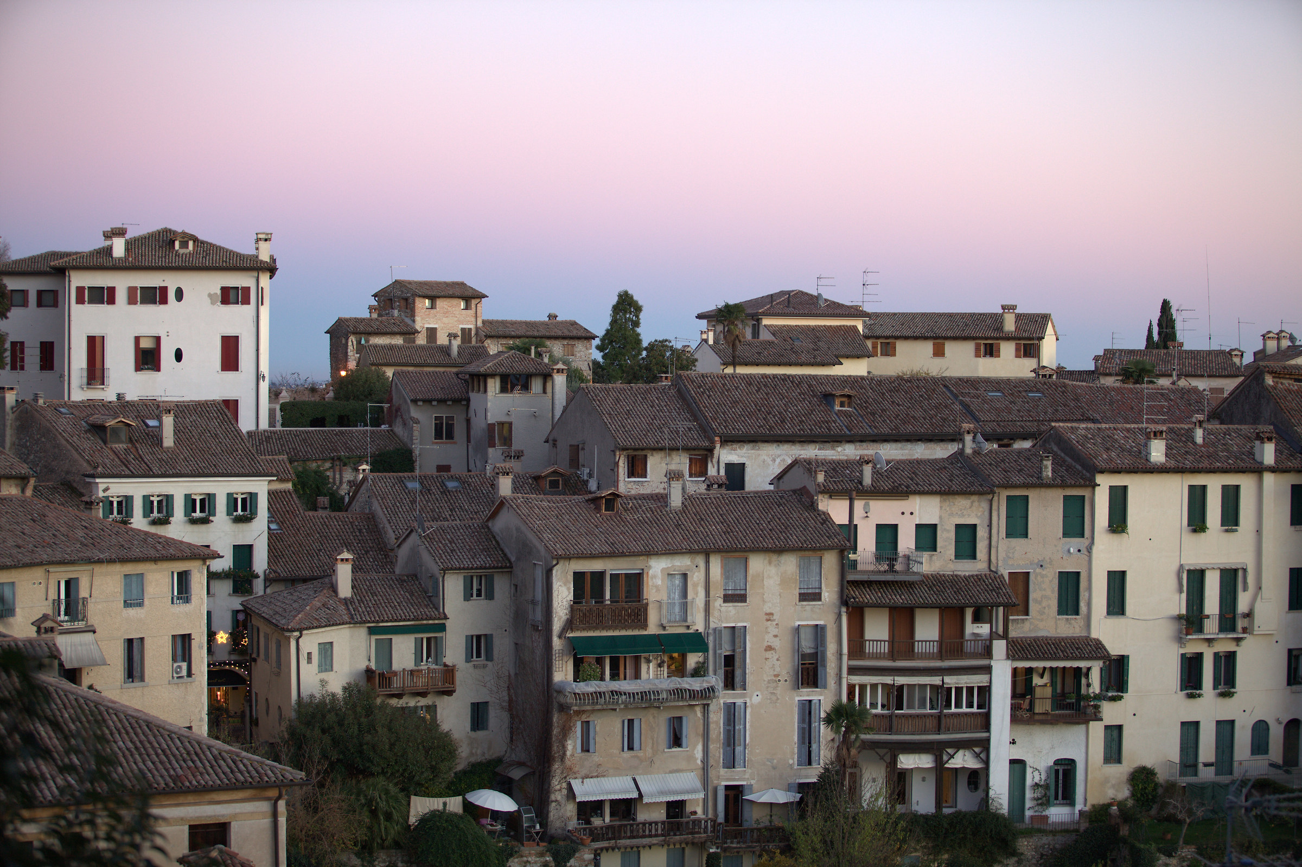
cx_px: 651
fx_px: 2459
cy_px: 434
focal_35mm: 68
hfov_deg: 29.7
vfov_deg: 20.0
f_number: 2.8
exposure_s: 1/80
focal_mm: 70
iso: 320
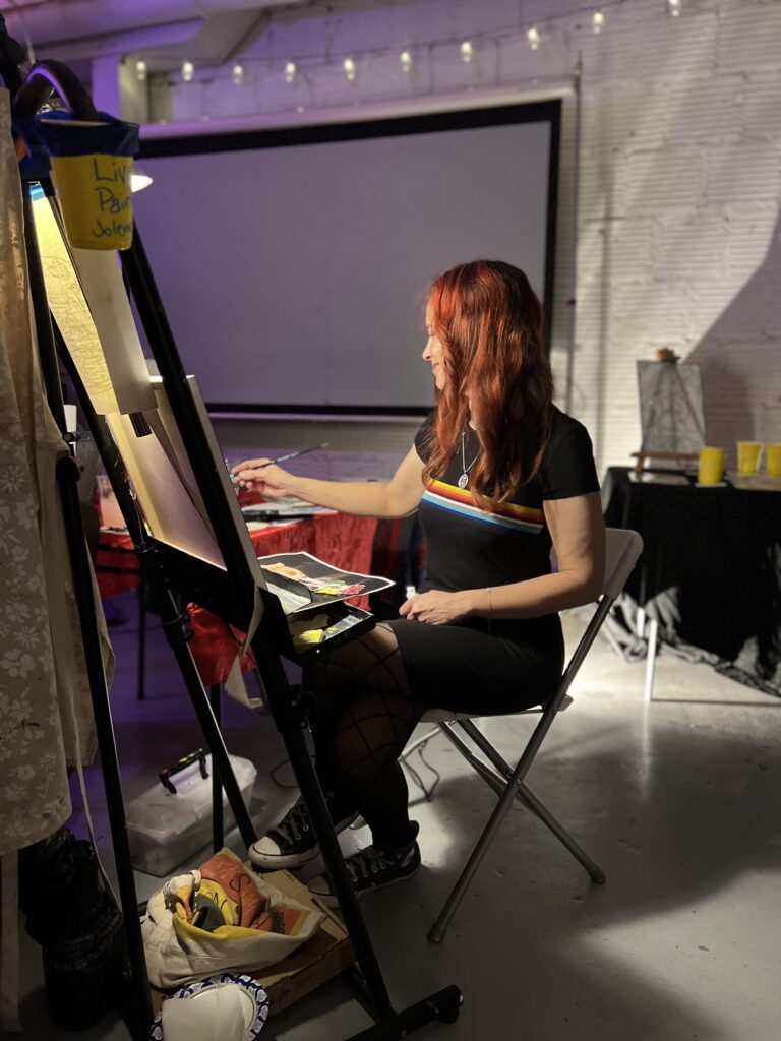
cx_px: 390
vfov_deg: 67.3
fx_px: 782
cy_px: 520
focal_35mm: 26
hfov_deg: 53.1
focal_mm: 5.7
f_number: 1.5
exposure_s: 1/40
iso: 500
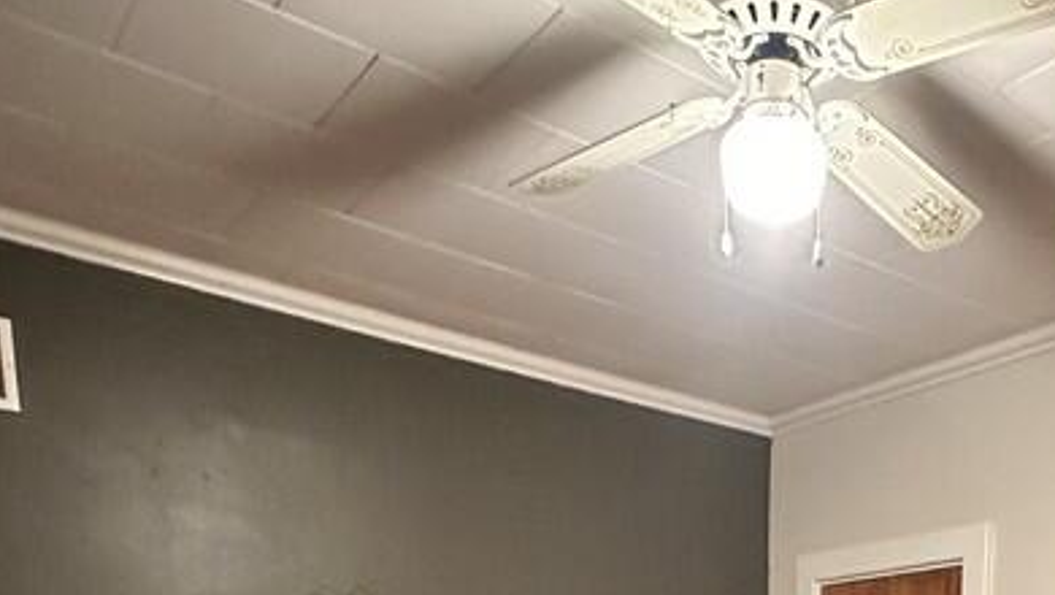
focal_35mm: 40
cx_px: 833
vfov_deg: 23.2
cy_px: 922
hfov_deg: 47.9
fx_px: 1120
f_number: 2.2
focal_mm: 2.22
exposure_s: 1/40
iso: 1250
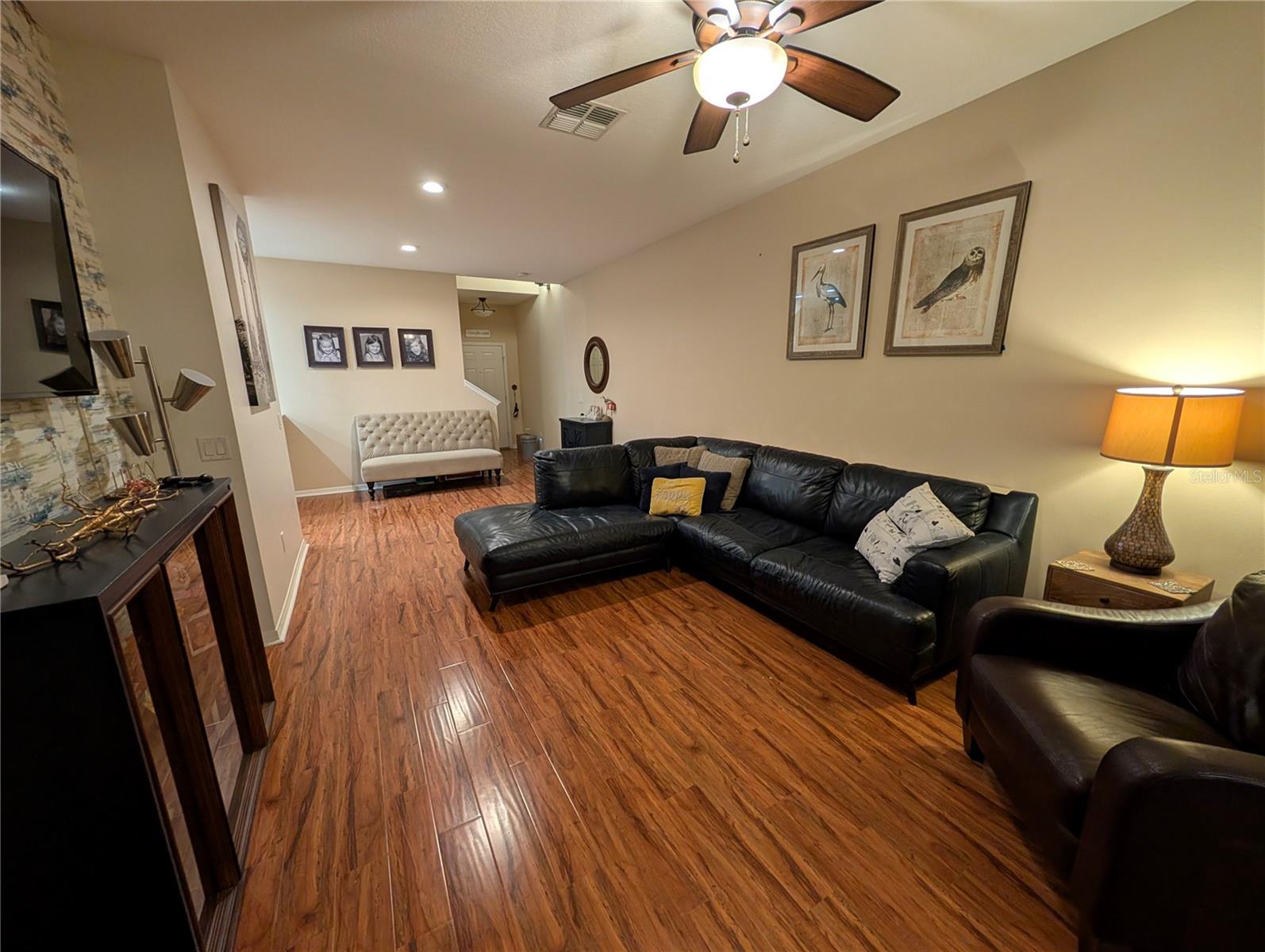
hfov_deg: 110.5
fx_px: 439
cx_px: 632
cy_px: 476
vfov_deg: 94.6
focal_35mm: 12
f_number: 1.7
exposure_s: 1/40
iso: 88
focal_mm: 2.02
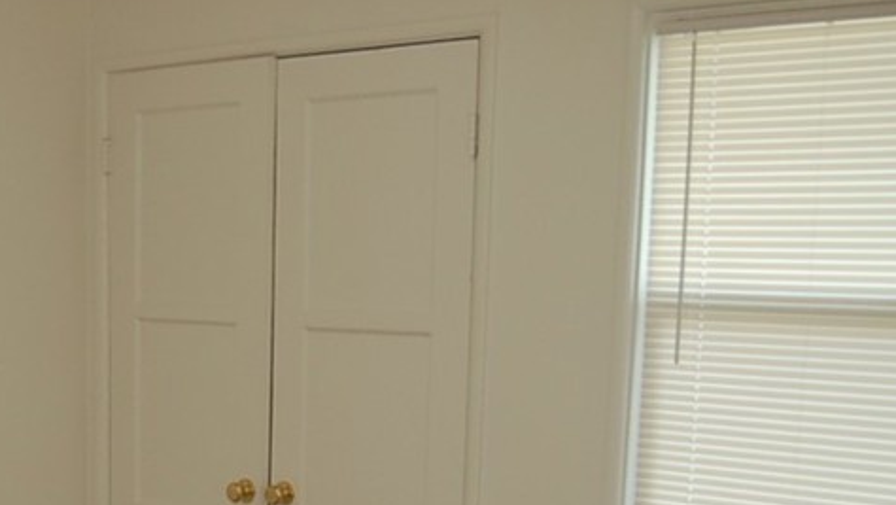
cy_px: 505
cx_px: 127
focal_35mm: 61
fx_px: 1450
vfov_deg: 19.2
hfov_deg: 32.9
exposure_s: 1/60
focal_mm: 18
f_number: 3.5
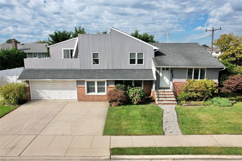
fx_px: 148
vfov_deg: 57.2
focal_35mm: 22
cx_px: 121
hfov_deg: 78.6
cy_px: 80
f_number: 2.8
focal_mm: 8.38
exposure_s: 1/640
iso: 100
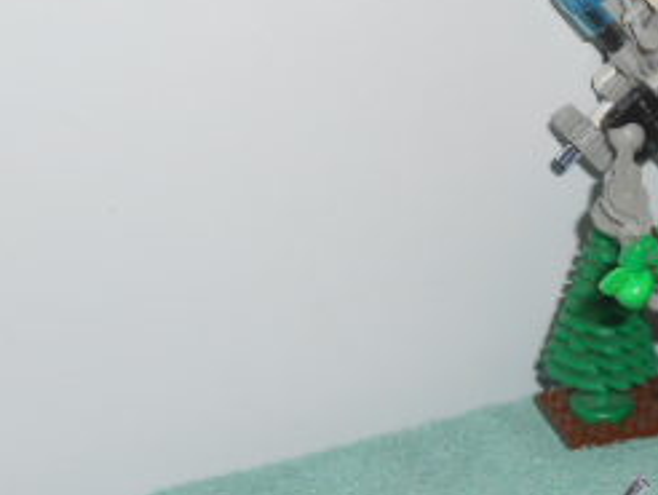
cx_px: 808
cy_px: 495
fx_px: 1484
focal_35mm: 78
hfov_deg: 22.8
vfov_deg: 18.4
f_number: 3.8
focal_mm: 5.3
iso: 80
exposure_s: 1/25
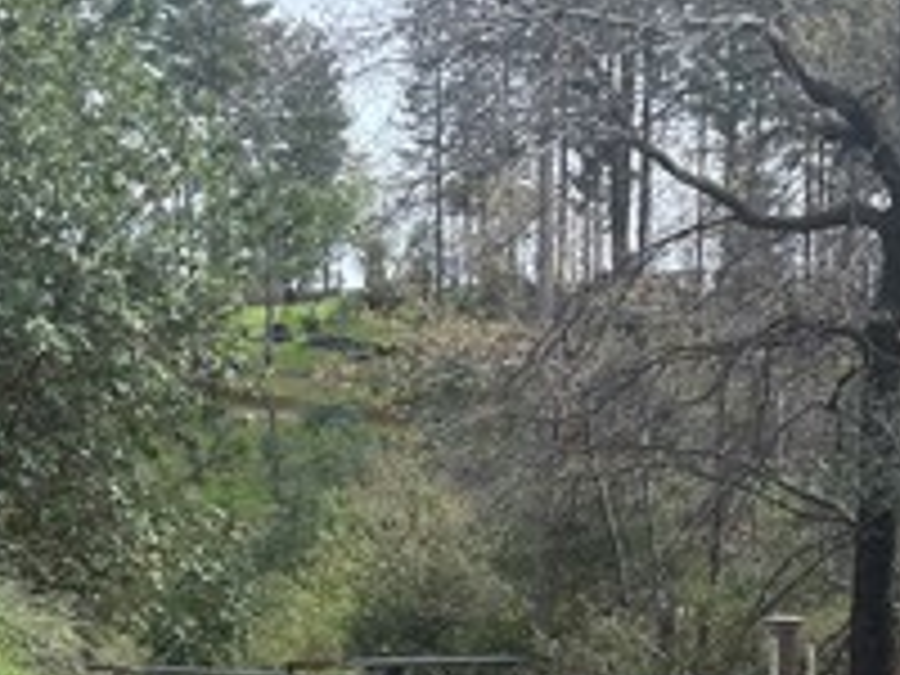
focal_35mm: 83
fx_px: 2158
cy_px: 666
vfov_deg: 17.4
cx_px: 562
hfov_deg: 23.5
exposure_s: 1/909
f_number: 1.5
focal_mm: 5.7
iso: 50
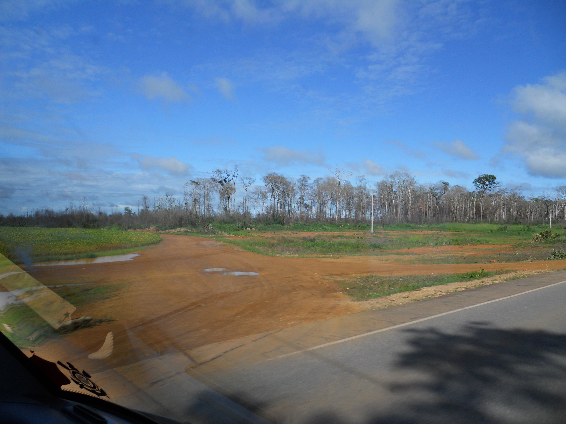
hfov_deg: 63.4
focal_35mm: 28
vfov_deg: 49.7
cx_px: 283
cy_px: 212
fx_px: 458
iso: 80
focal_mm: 5
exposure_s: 1/500
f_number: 5.4
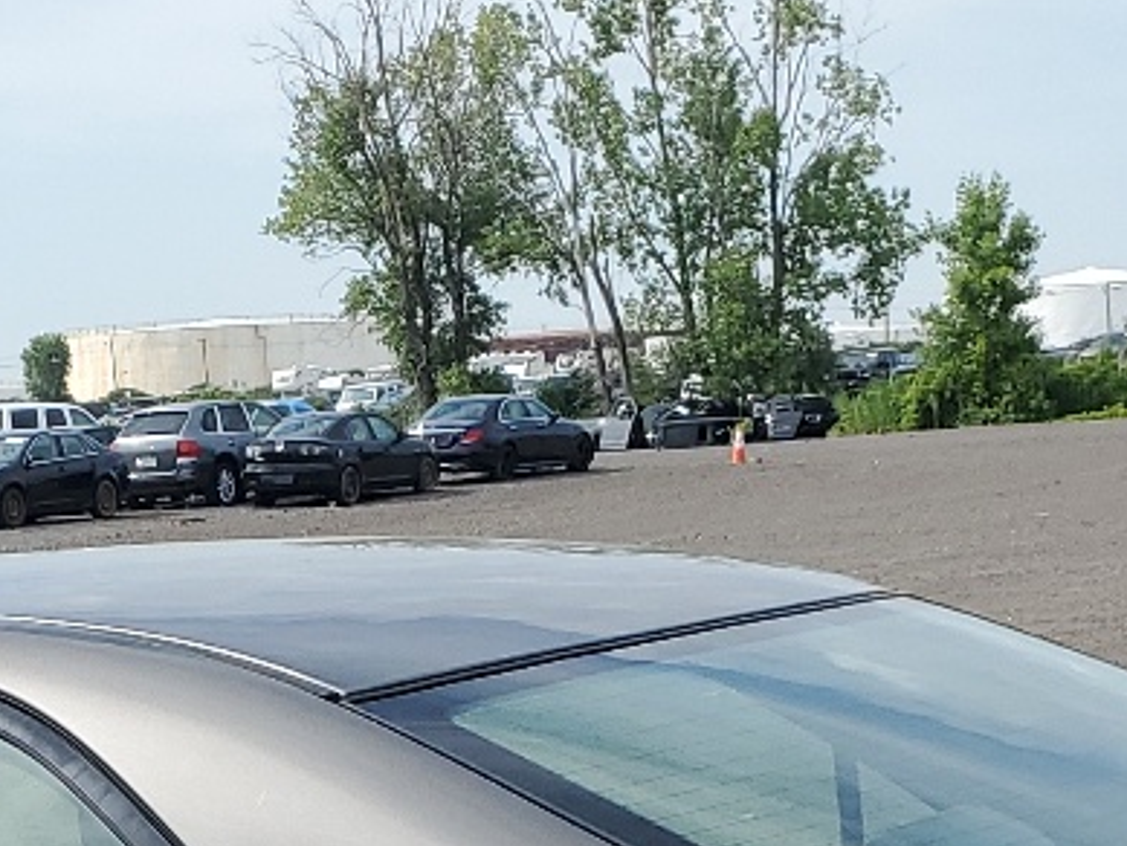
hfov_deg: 18.2
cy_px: 1622
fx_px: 3485
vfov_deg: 12.4
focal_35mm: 107
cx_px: 183
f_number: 1.5
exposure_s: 1/2500
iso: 50
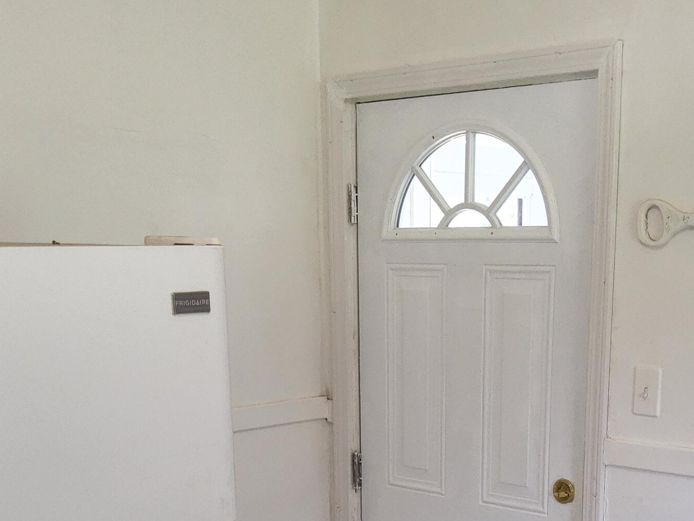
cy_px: 537
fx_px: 1123
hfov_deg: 34.2
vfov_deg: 24.7
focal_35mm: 56
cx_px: 435
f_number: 2
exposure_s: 1/120
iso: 320
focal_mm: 3.08
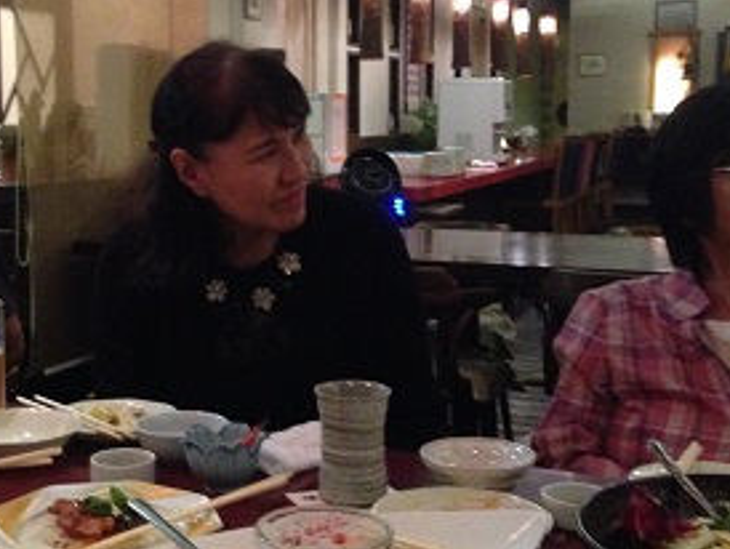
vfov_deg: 24.8
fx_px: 1245
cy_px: 232
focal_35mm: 59
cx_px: 232
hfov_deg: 32.3
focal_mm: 4.12
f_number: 2.4
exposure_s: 1/15
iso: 640
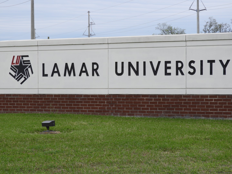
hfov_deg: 14.6
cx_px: 116
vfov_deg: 11.0
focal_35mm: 135
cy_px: 87
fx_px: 905
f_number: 5
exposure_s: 1/400
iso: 100
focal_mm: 24.2
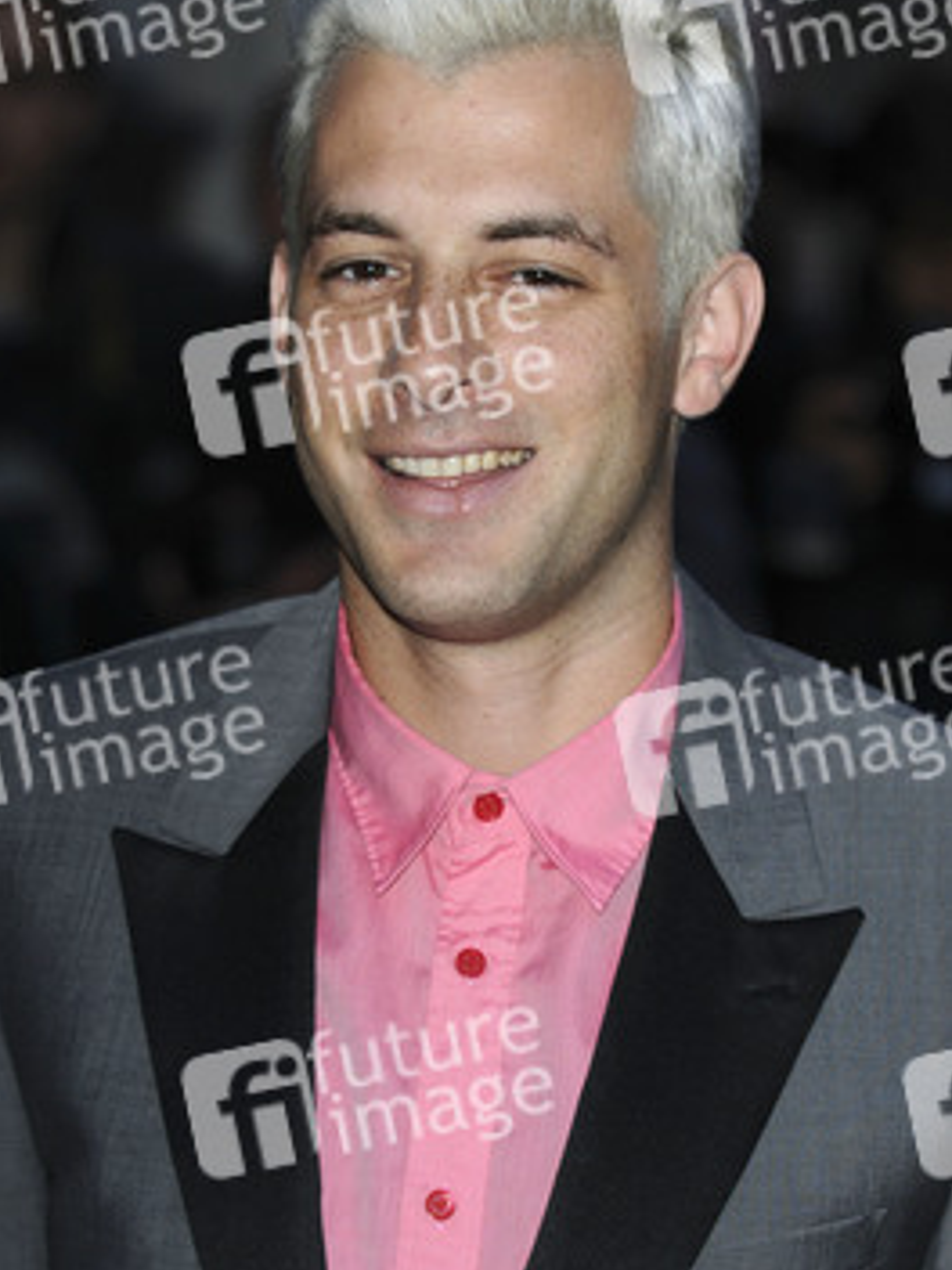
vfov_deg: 14.0
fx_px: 5170
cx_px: 474
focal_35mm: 141
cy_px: 552
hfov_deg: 10.5
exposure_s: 1/160
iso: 400
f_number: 4
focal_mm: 86
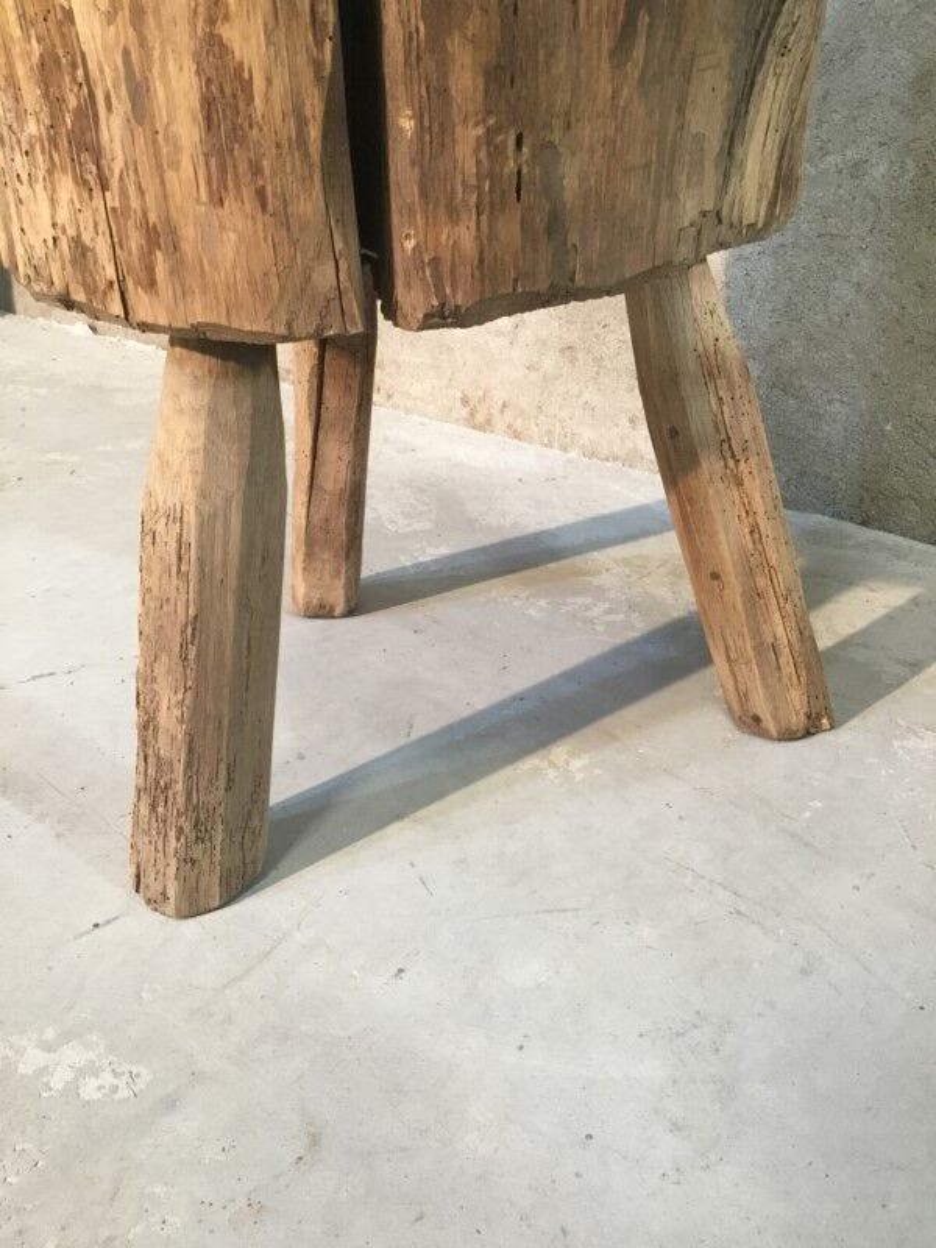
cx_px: 468
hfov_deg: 45.4
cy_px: 624
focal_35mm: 31
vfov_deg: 58.4
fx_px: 1118
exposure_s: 1/33
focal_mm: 3.3
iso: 160
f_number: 2.4
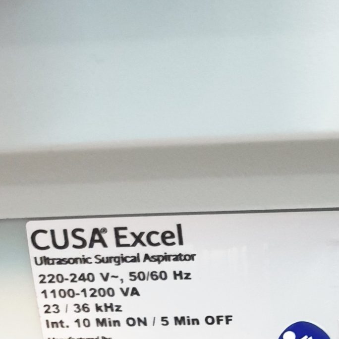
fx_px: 953
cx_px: 389
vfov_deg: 18.7
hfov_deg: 19.2
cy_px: 443
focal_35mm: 86
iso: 320
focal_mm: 4.3
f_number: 1.5
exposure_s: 1/33
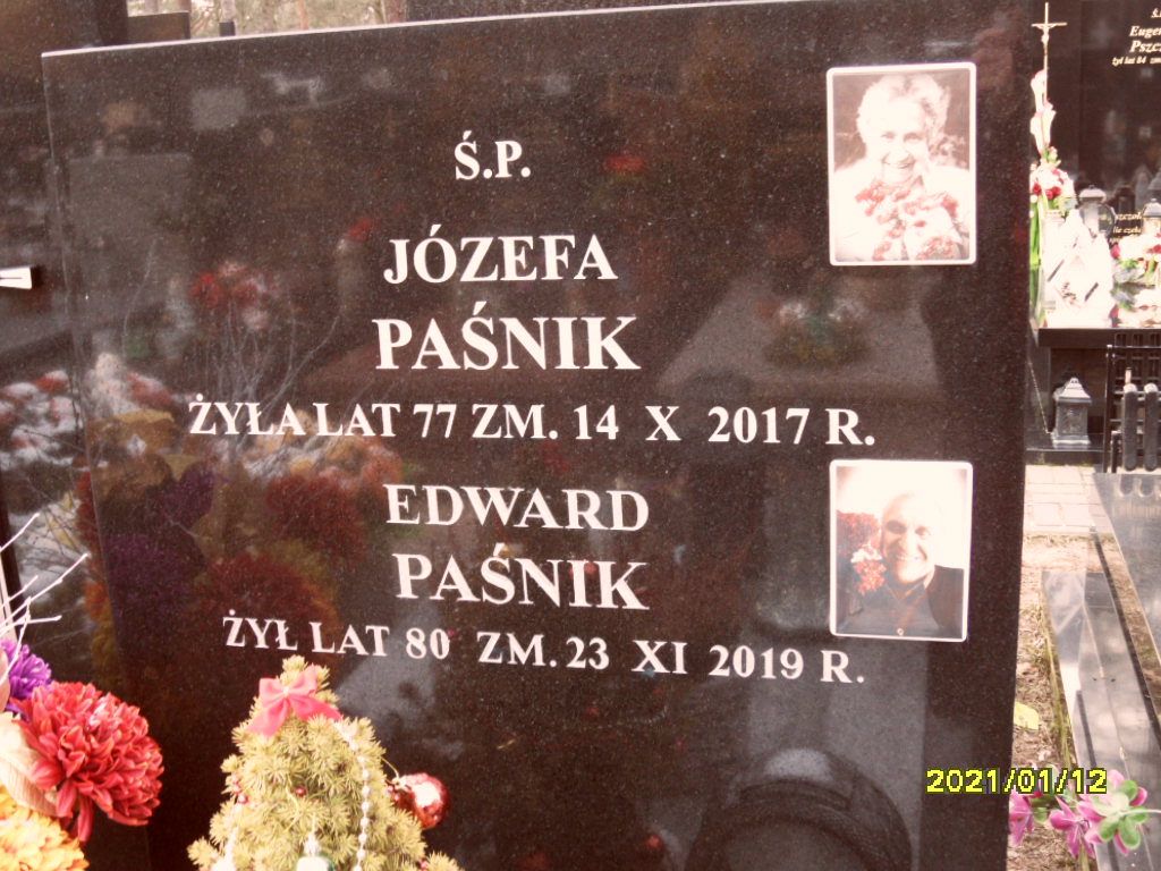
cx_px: 580
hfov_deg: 46.8
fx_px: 1342
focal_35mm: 40
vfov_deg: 36.0
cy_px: 436
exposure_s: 1/45
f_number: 3.6
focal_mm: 6.5
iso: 120
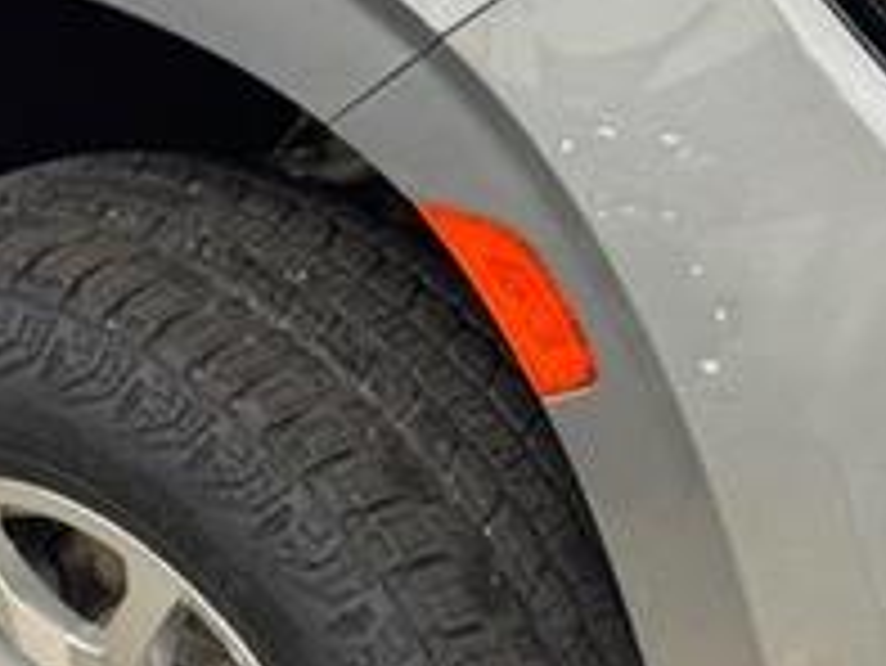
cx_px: 400
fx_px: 3150
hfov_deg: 16.0
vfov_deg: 12.0
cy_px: 594
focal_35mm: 123
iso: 320
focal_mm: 6.76
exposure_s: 1/40
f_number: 1.78
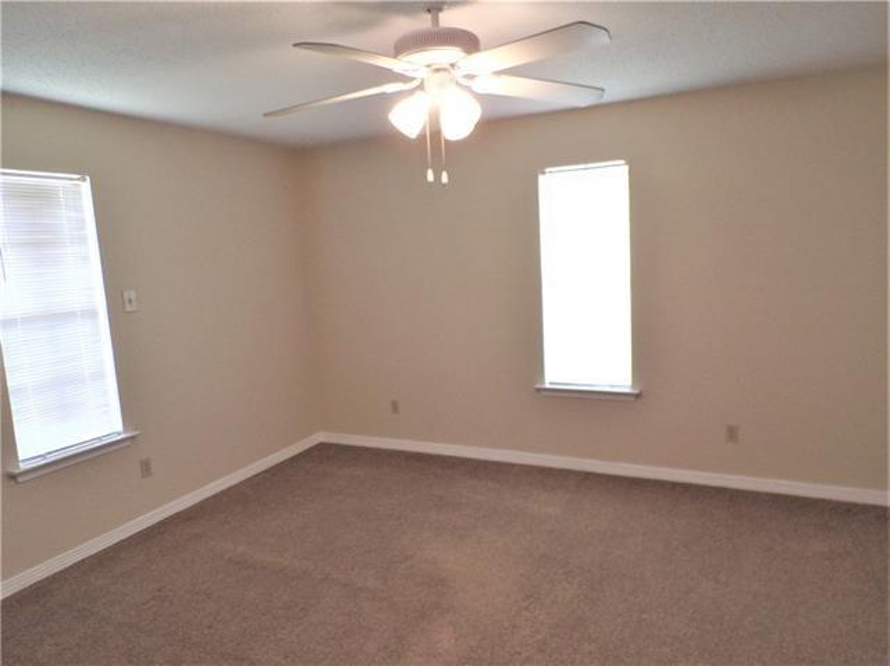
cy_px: 333
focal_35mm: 24
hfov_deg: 71.6
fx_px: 617
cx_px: 445
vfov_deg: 56.8
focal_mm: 4.3
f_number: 3
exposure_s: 1/34
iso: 184
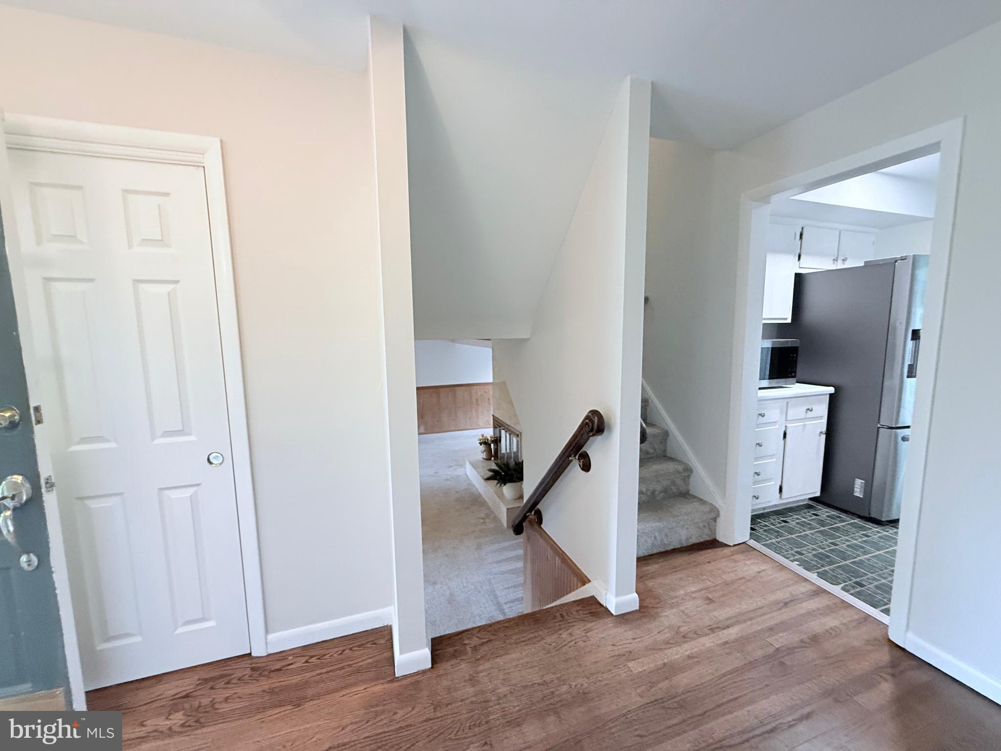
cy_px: 376
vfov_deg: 85.7
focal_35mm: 14
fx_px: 405
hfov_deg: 102.1
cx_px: 500
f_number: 2.2
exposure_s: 1/60
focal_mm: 2.22
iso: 320
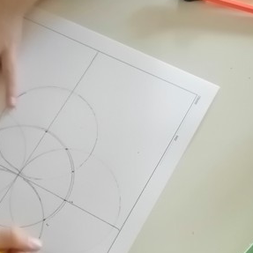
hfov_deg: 34.7
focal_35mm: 48
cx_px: 68
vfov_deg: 34.4
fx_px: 397
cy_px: 198
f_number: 1.8
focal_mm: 3.62
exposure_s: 1/25
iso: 500
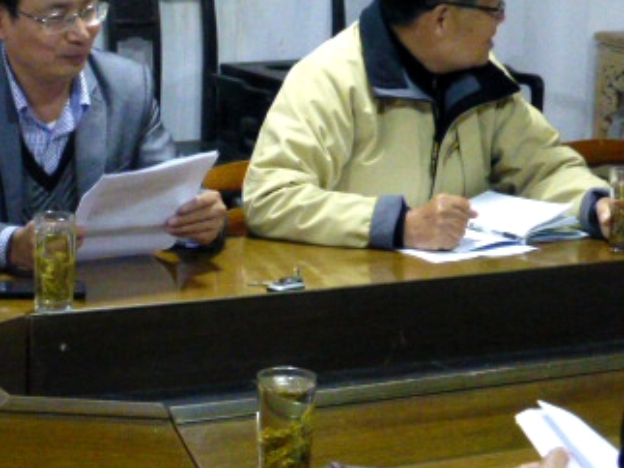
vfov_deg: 12.9
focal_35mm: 115
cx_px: 27
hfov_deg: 16.8
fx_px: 2072
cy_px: 176
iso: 1600
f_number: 4.7
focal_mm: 10.3
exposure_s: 1/15
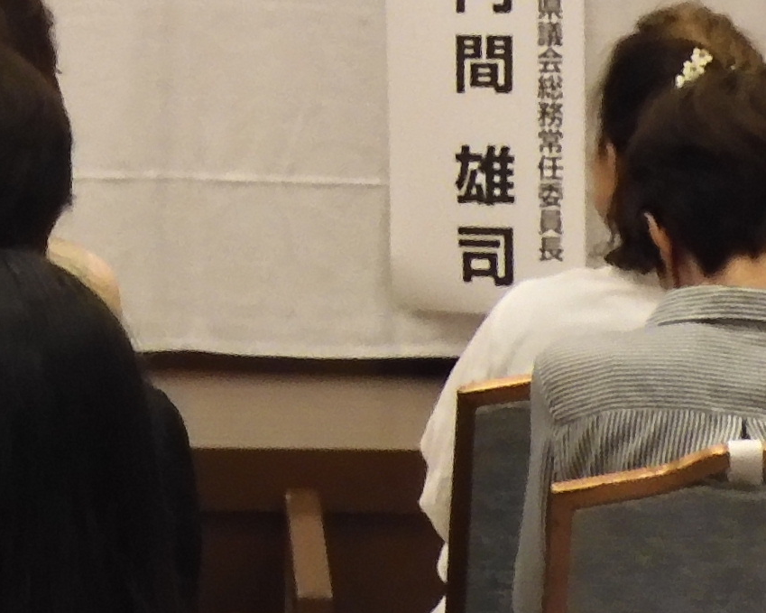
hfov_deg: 5.1
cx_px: -1099
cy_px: -722
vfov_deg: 4.1
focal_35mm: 371
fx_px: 8410
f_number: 4.5
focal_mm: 12.5
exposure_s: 1/20
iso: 400
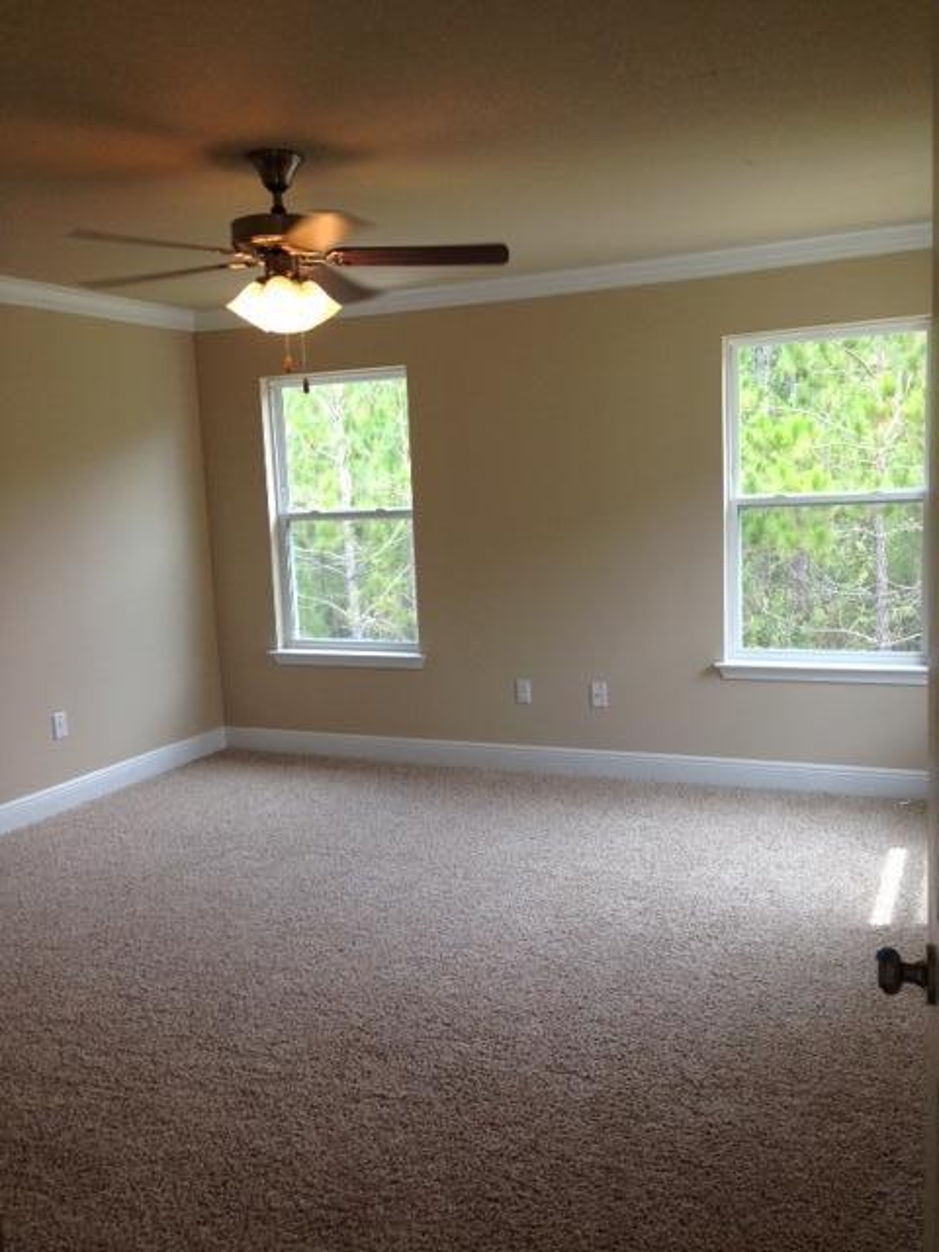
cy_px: 626
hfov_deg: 42.9
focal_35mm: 33
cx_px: 470
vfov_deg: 55.4
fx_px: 1194
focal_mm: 4.12
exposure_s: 1/120
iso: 64
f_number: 2.4
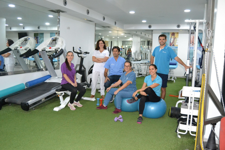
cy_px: 75
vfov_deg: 43.6
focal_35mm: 30
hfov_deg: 61.9
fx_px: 187
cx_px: 112
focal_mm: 20
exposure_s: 1/60
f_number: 3.5
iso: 2200
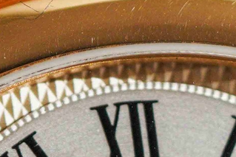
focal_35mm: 867
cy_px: 466
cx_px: 145
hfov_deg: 2.4
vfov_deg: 1.6
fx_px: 5686
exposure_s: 1/80
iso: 800
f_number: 4
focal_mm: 90
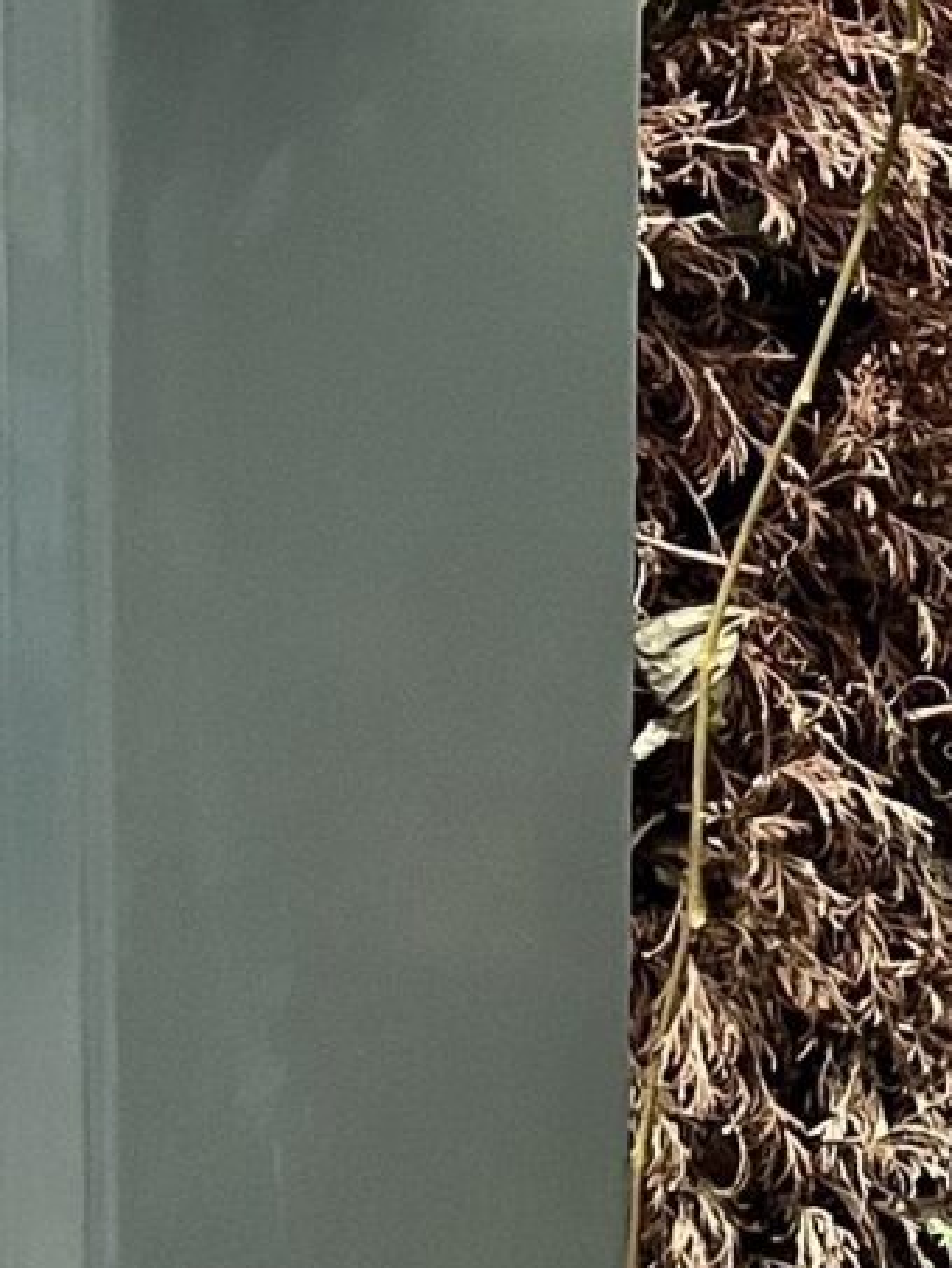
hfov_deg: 10.1
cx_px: 829
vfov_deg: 12.7
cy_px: -661
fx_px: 5388
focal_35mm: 147
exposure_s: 1/100
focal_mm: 5.1
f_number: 1.6
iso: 125
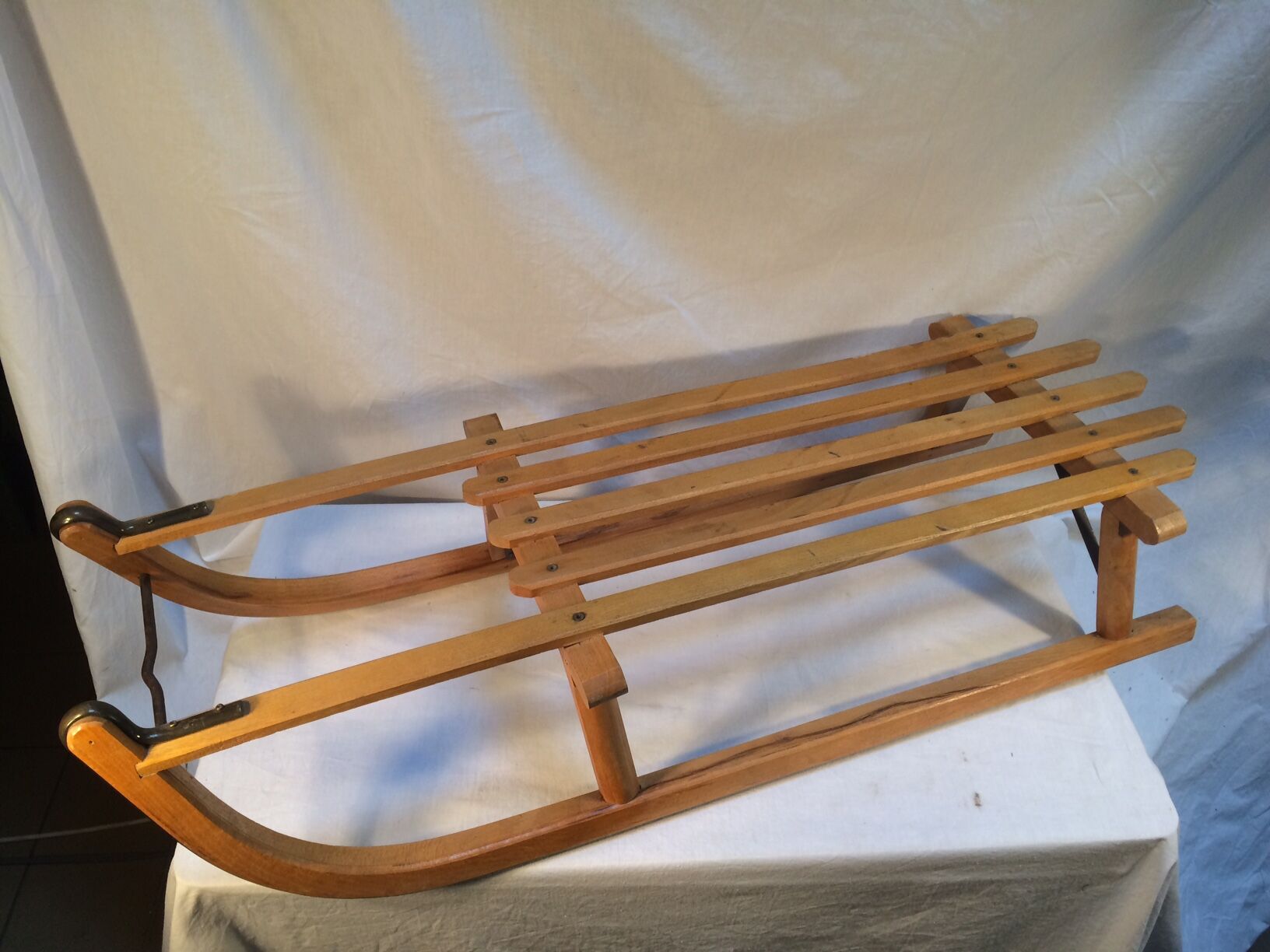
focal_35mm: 29
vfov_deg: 48.2
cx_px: 635
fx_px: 1064
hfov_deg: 61.7
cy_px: 476
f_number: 2.2
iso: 50
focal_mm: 4.15
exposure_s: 1/33
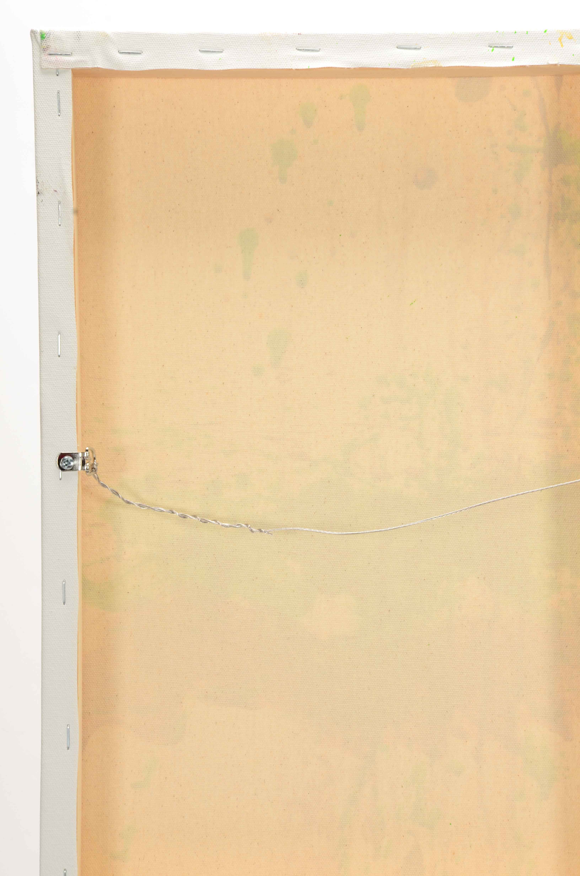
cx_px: 290
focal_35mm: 158
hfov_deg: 8.7
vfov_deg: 13.1
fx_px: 3823
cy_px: 438
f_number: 16
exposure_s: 1/160
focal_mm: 105
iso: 200
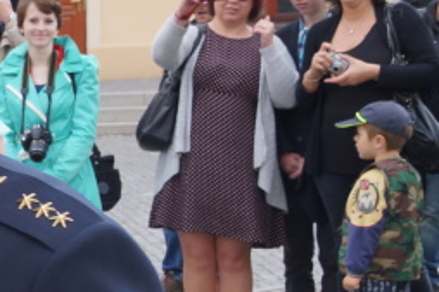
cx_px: -422
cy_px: 237
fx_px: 1913
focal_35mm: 157
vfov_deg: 8.7
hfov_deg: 11.8
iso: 100
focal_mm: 26
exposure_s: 1/125
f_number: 6.3
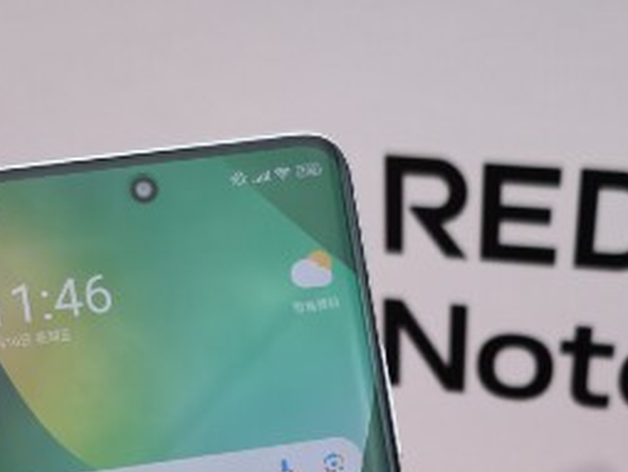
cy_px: 601
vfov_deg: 20.0
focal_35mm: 68
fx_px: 1235
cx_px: 381
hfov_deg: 28.5
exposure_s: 1/655
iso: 72
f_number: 1.57
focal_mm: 7
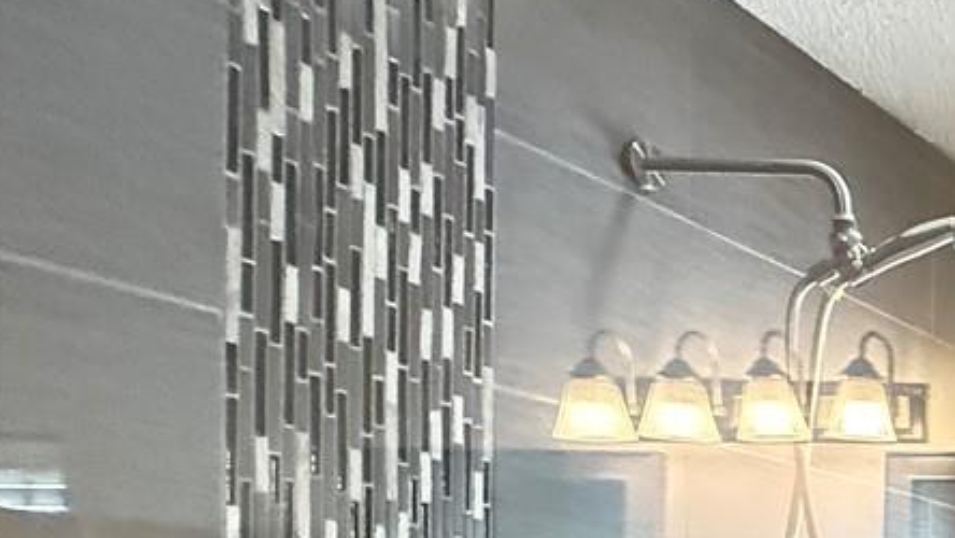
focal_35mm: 55
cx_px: 1706
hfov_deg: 22.4
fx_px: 1393
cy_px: 710
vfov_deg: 20.0
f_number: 2.2
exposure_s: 1/60
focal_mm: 2.22
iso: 1000
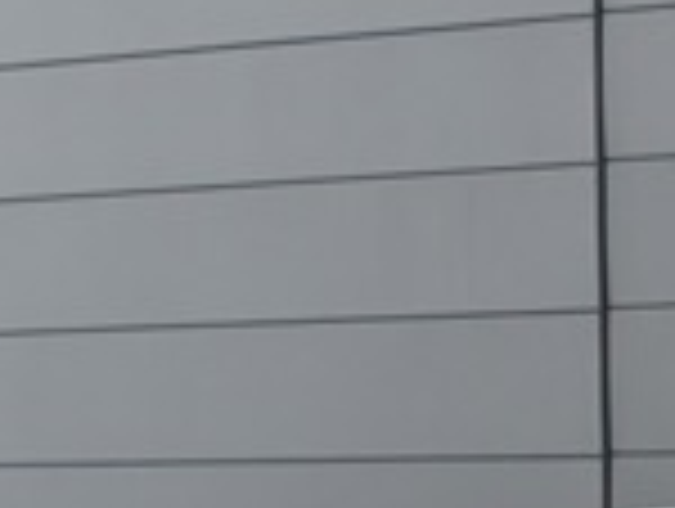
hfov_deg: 7.2
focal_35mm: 261
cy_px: 1106
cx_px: 1584
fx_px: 5098
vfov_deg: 5.6
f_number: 1.68
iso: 115
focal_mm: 6.9
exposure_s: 1/376
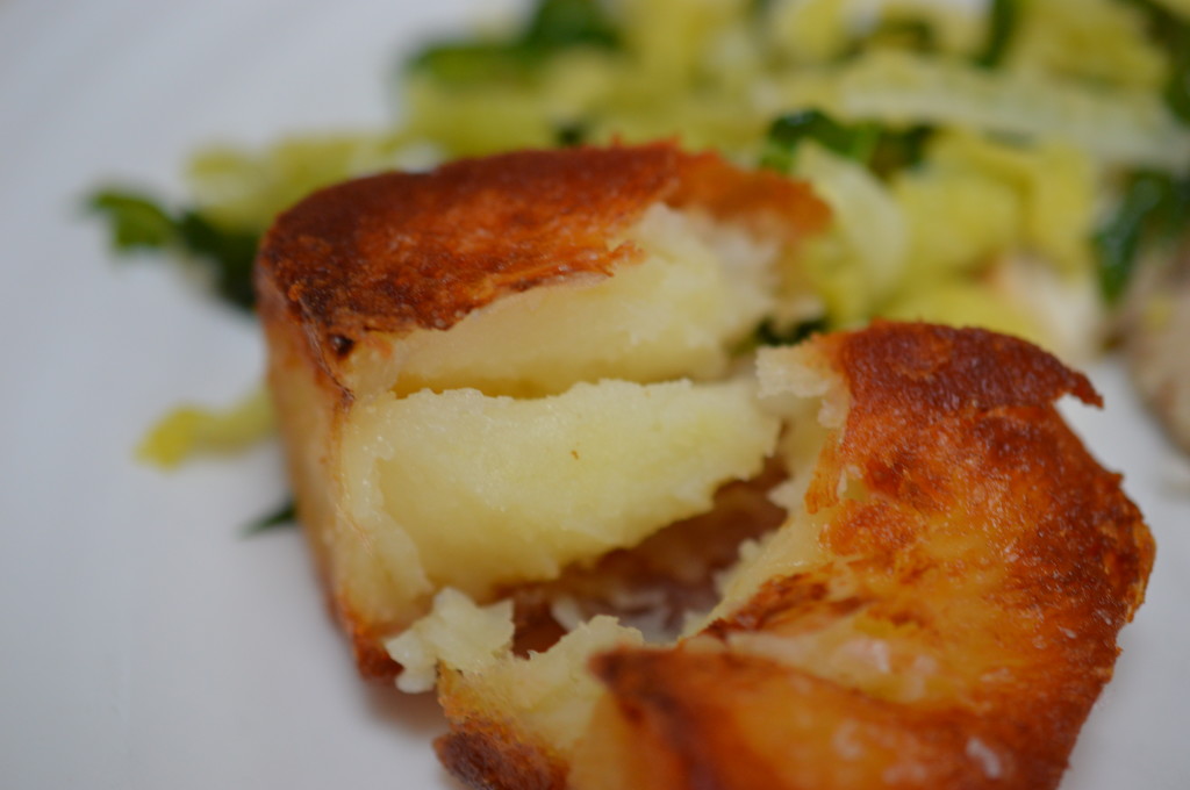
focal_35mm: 60
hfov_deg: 33.4
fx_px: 1981
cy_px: 395
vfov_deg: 22.6
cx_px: 595
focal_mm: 40
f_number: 3.2
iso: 500
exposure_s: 1/60
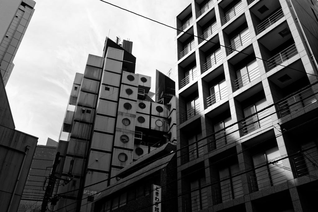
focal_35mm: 35
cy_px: 106
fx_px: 309
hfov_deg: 54.4
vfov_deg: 37.8
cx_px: 159
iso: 160
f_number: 5.6
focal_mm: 13
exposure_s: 1/640
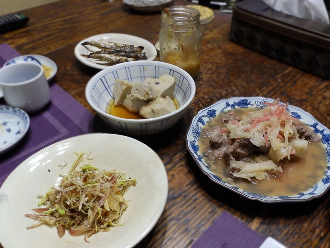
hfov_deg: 76.4
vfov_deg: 61.1
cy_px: 124
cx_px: 165
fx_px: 210
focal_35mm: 22
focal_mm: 4
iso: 500
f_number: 3.4
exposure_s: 1/30
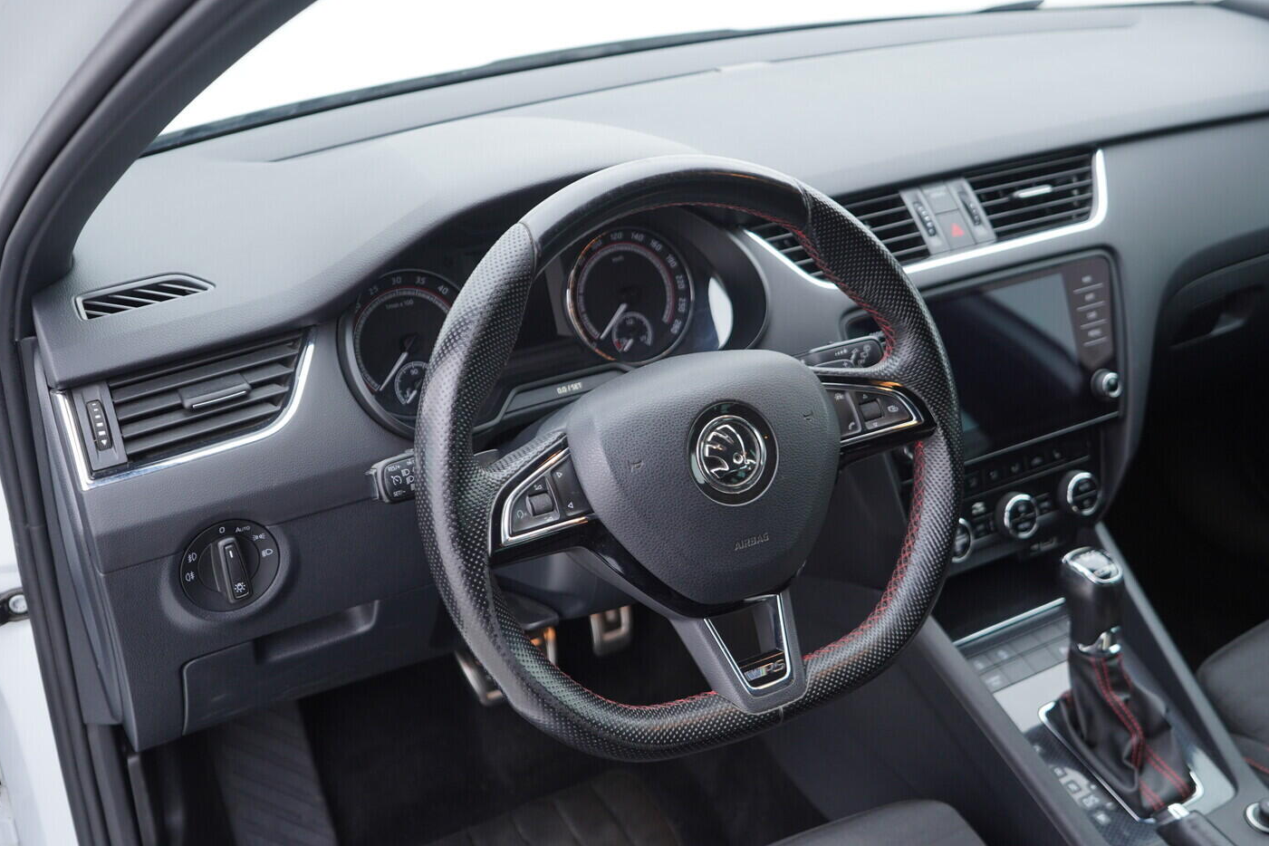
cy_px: 433
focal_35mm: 37
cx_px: 631
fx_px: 1304
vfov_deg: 35.9
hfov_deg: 51.9
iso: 200
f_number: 2.8
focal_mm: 24
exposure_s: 1/40
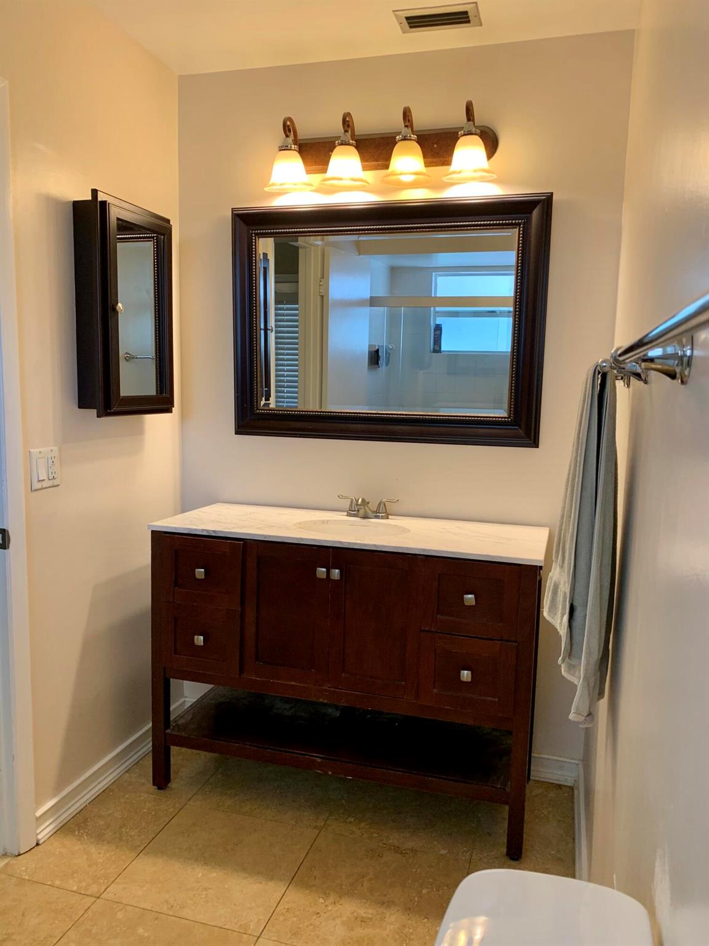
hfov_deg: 53.1
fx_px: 710
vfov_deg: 67.3
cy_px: 473
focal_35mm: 26
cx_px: 354
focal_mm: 4.25
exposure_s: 1/60
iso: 80
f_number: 1.8
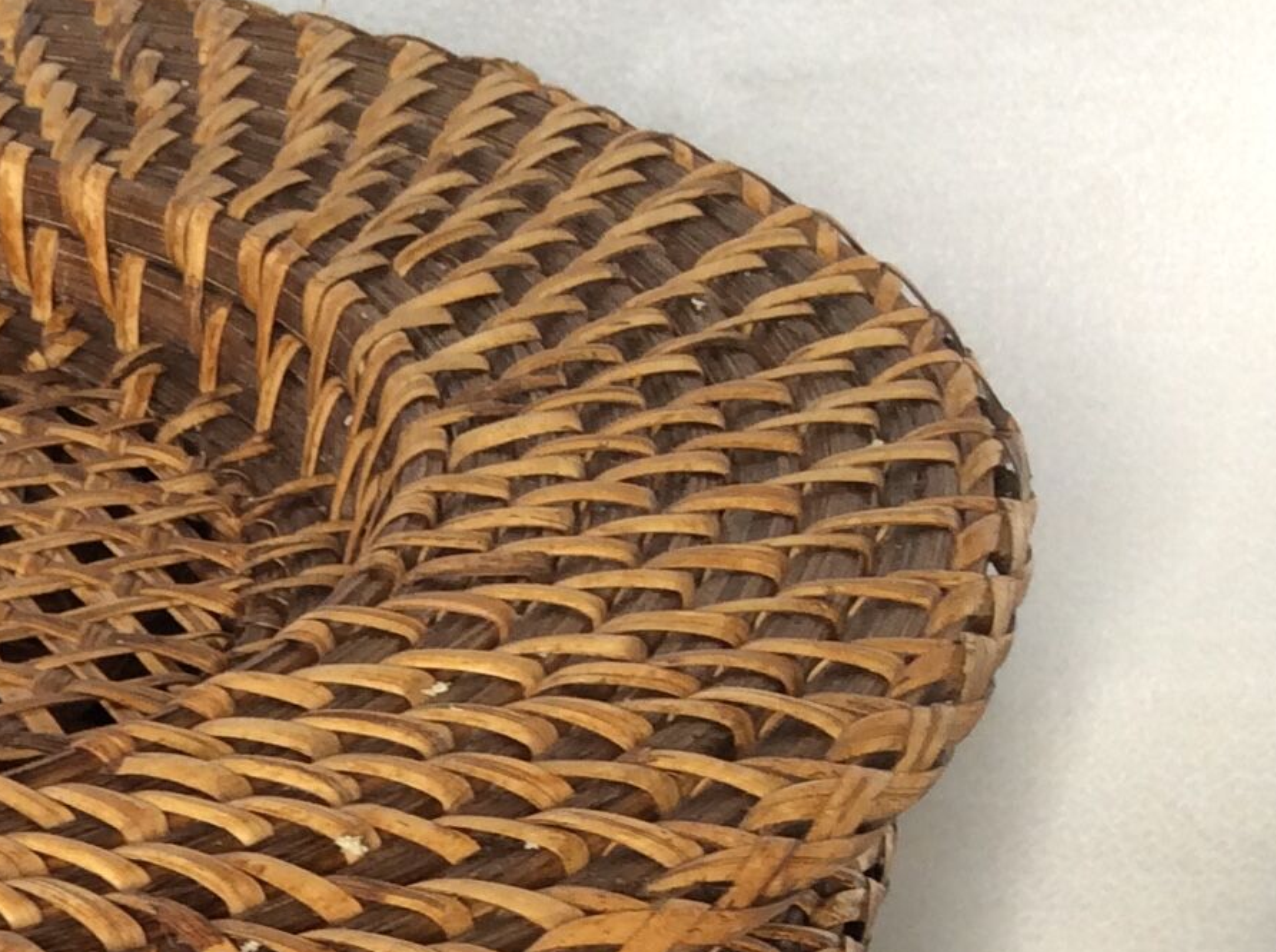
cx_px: -373
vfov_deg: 15.0
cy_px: 1281
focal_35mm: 93
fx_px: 3423
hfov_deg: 19.5
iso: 32
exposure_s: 1/101
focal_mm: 3.3
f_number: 2.4
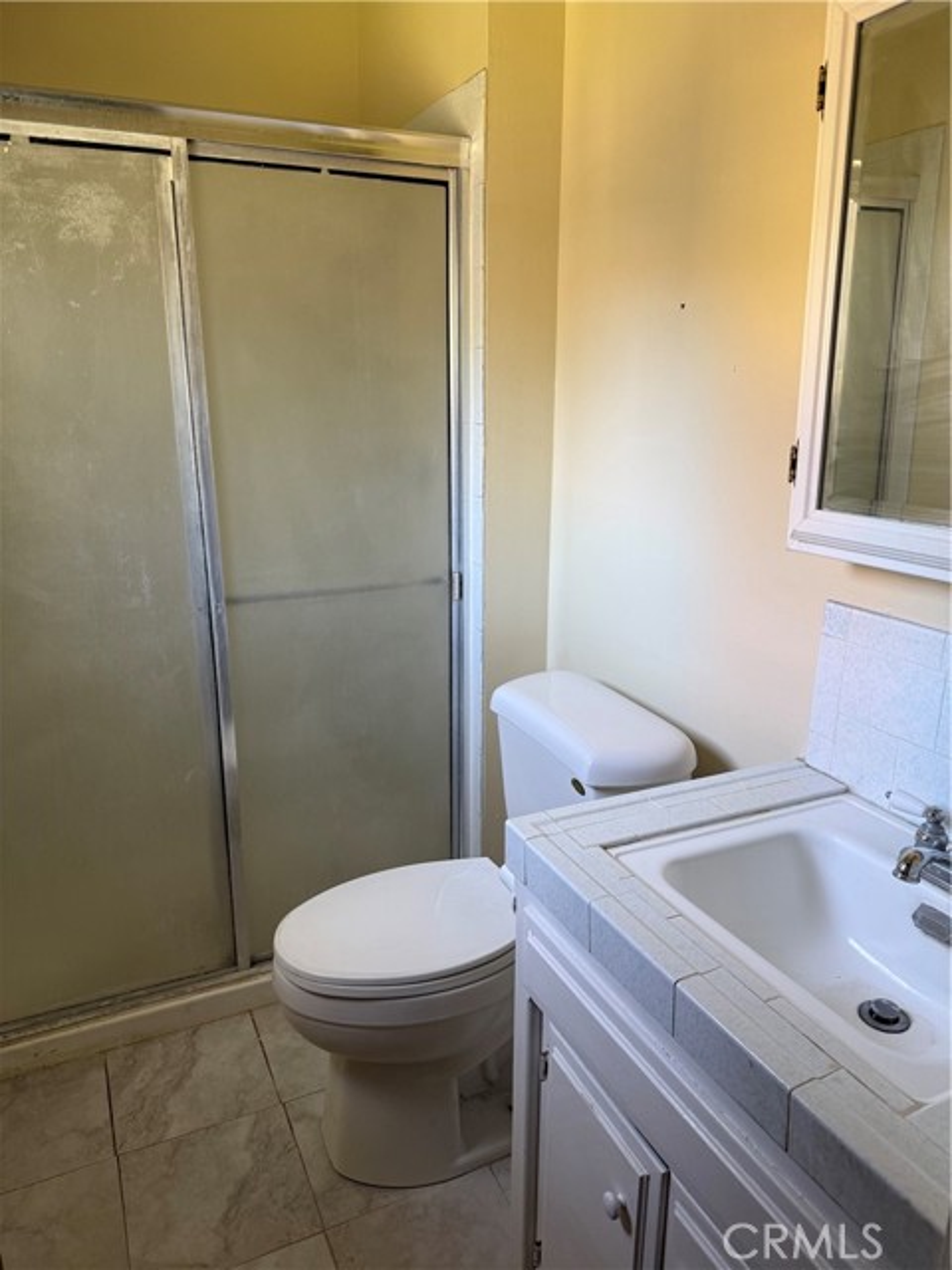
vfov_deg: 71.6
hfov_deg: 56.8
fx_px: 880
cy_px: 635
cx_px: 476
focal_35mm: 24
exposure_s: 1/60
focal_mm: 6.76
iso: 160
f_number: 1.78
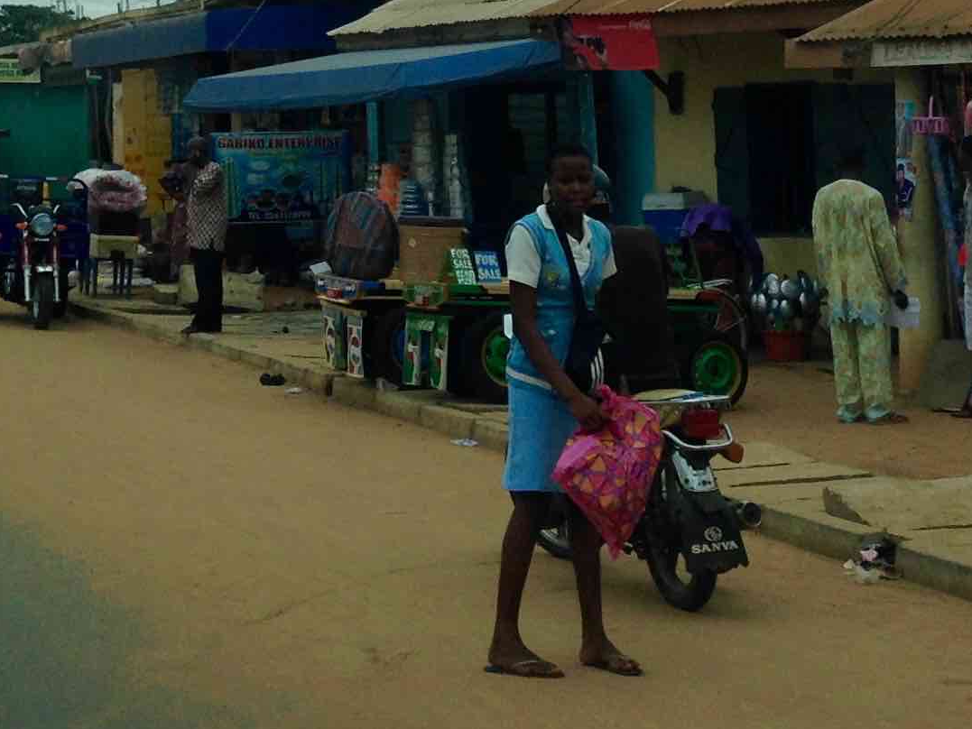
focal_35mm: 100
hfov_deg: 19.6
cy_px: -211
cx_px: 602
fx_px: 2808
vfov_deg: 14.2
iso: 50
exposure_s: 1/1550
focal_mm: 4.12
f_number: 2.4
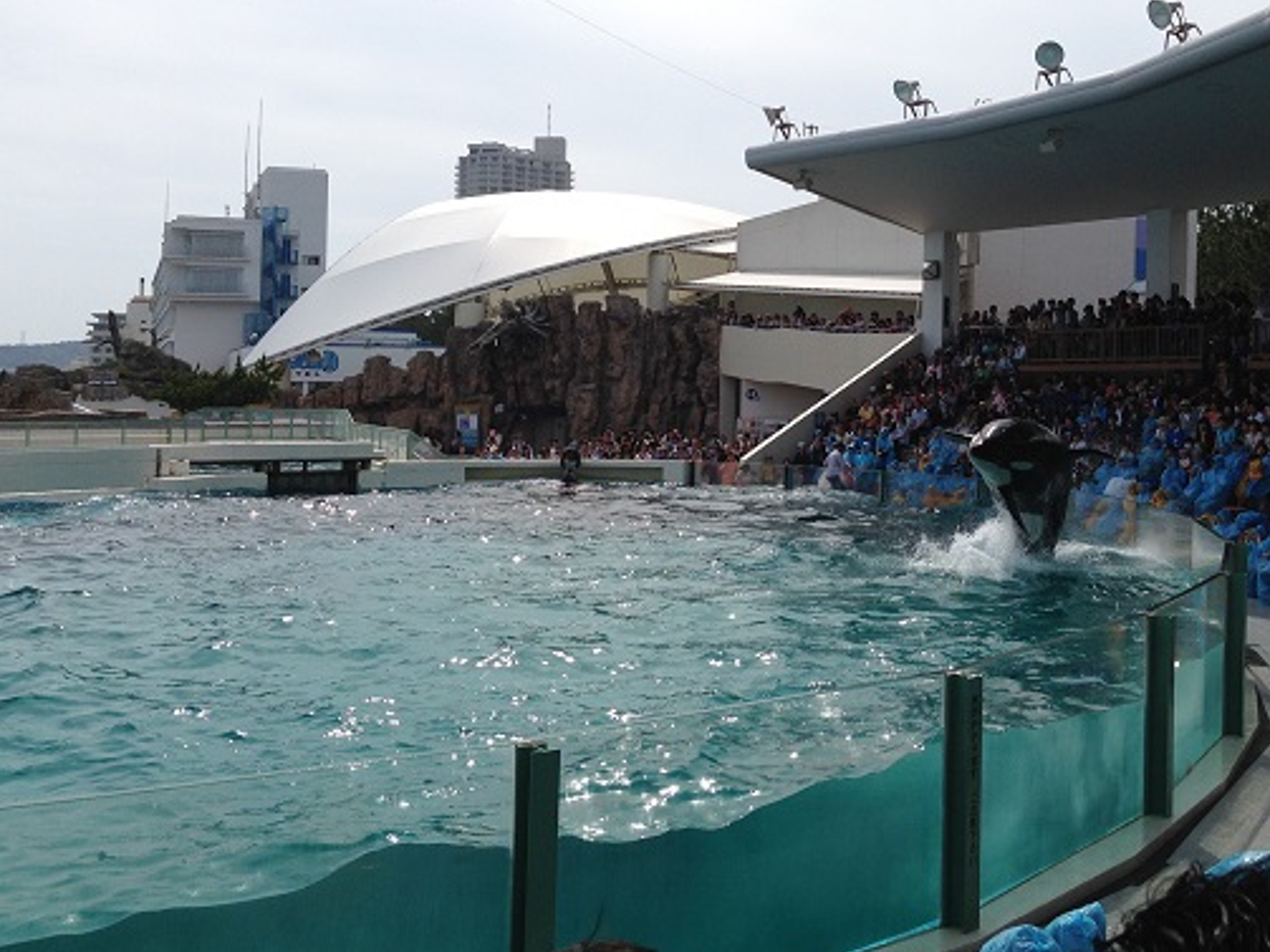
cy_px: 369
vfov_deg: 34.2
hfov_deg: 44.7
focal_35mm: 42
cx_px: 702
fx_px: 1541
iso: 50
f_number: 2.4
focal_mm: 4.12
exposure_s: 1/3195
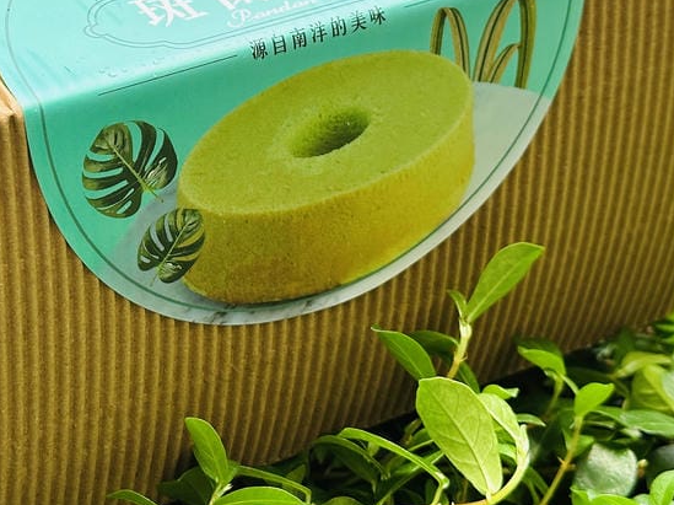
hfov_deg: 18.5
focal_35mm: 105
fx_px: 2043
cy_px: 49
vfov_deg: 13.9
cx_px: 106
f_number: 1.78
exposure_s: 1/527
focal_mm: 6.86
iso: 64
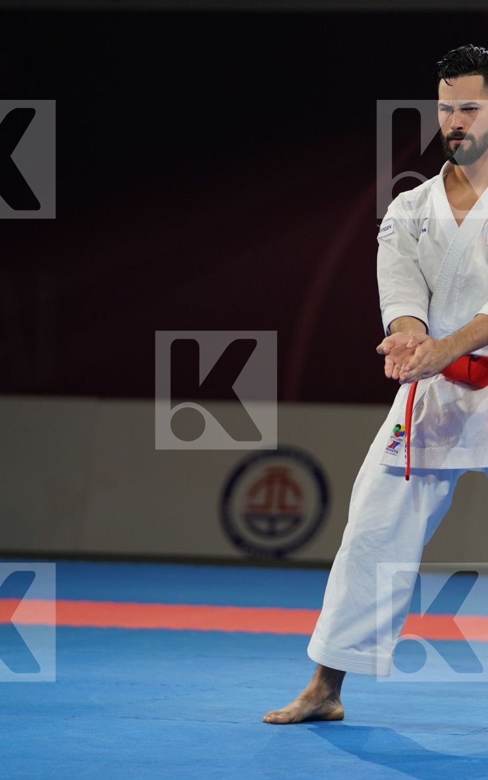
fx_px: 5064
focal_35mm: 238
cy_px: 390
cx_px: 438
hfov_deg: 5.5
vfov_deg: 8.8
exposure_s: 1/500
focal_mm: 155
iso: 800
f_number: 2.8
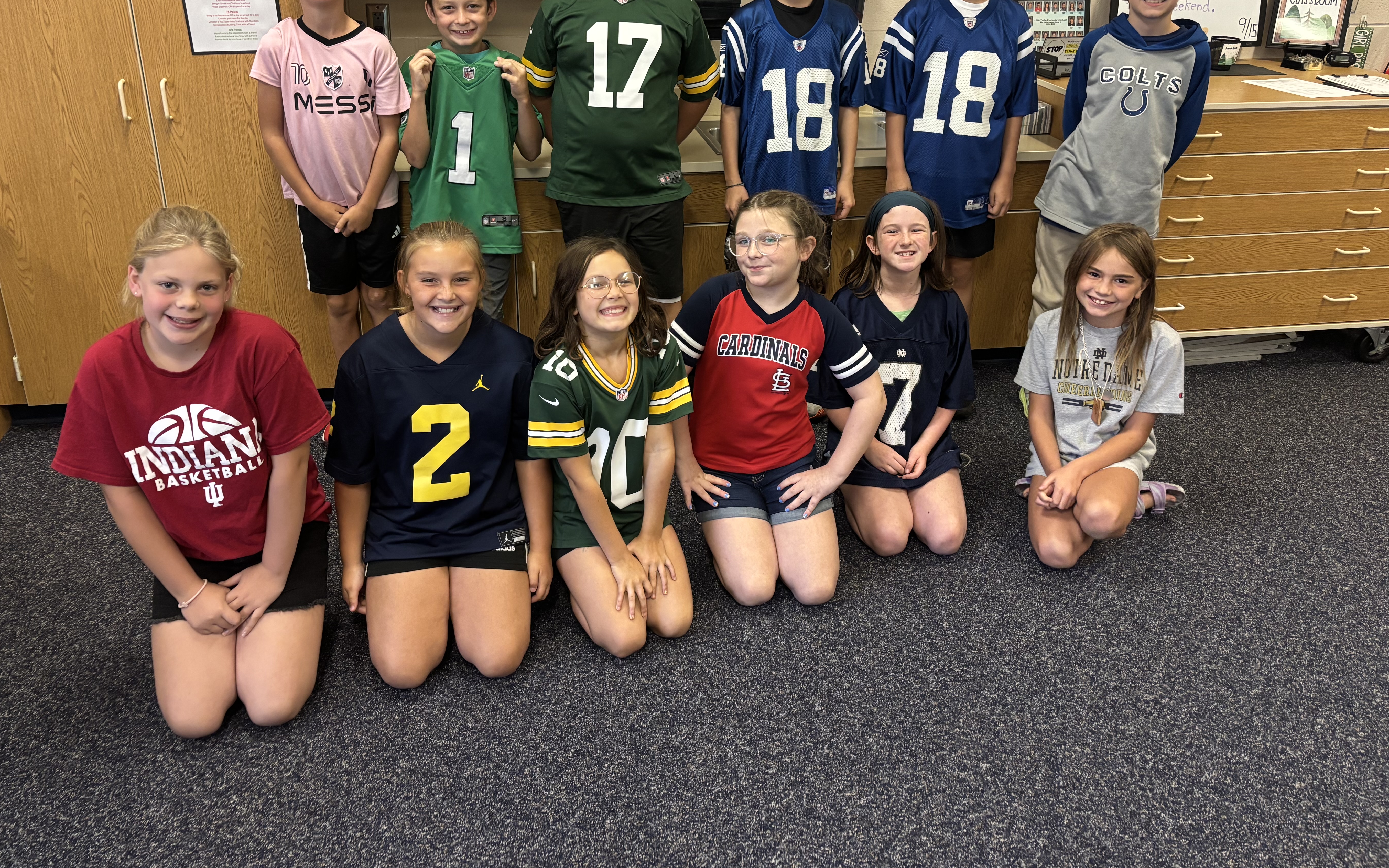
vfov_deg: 42.8
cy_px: 325
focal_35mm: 29
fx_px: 1098
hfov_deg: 64.6
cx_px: 667
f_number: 1.6
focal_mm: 5.96
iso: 400
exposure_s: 1/60
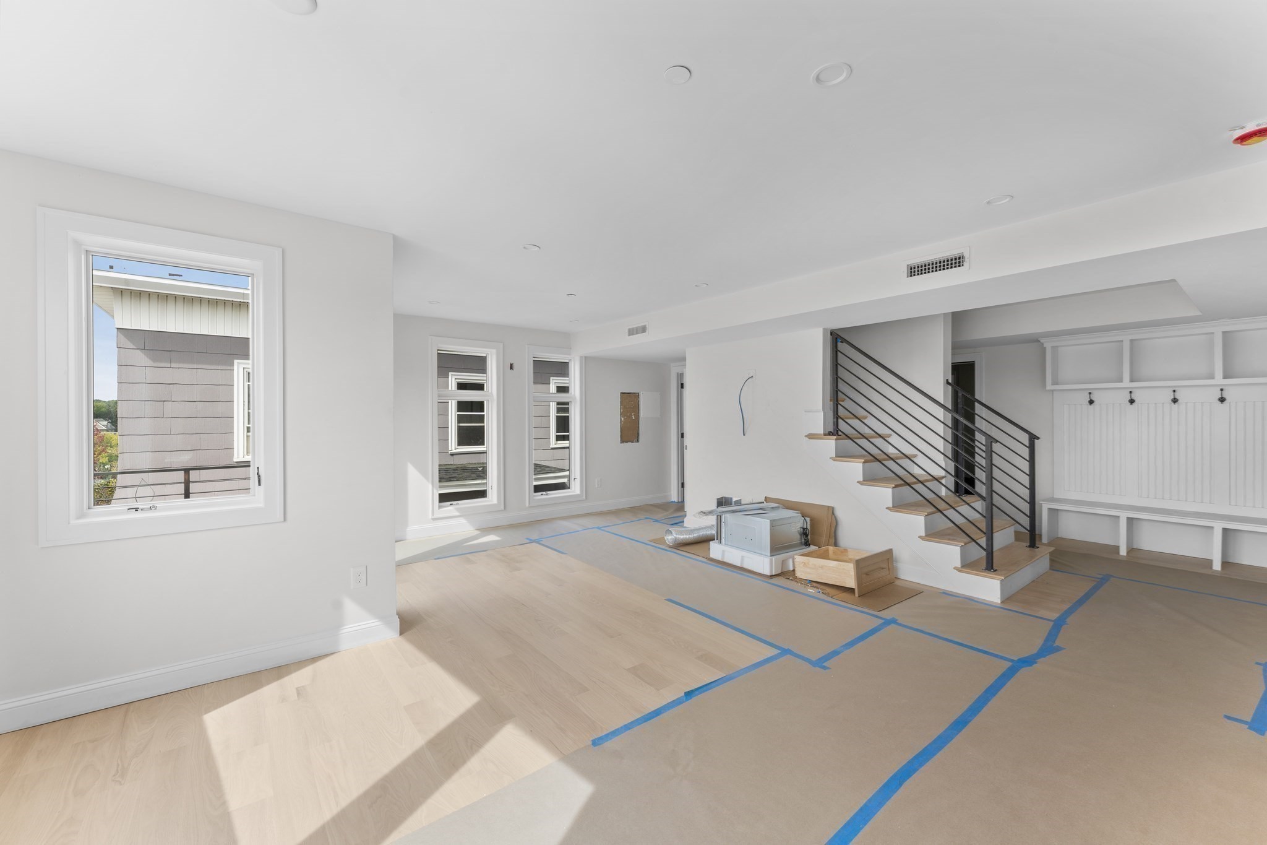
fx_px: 493
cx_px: 634
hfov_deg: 104.3
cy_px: 422
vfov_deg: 81.2
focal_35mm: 14
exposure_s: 1/45
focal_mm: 14
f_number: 9.5
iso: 100
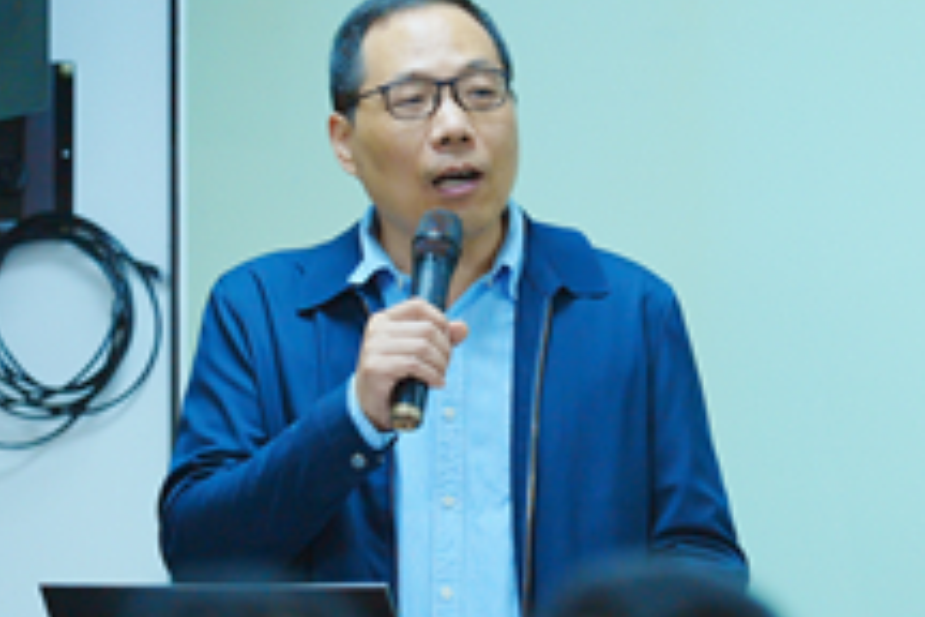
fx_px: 10431
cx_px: 1246
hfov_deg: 5.0
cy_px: 231
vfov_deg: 3.4
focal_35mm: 406
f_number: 1.8
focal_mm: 135
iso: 500
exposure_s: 1/320
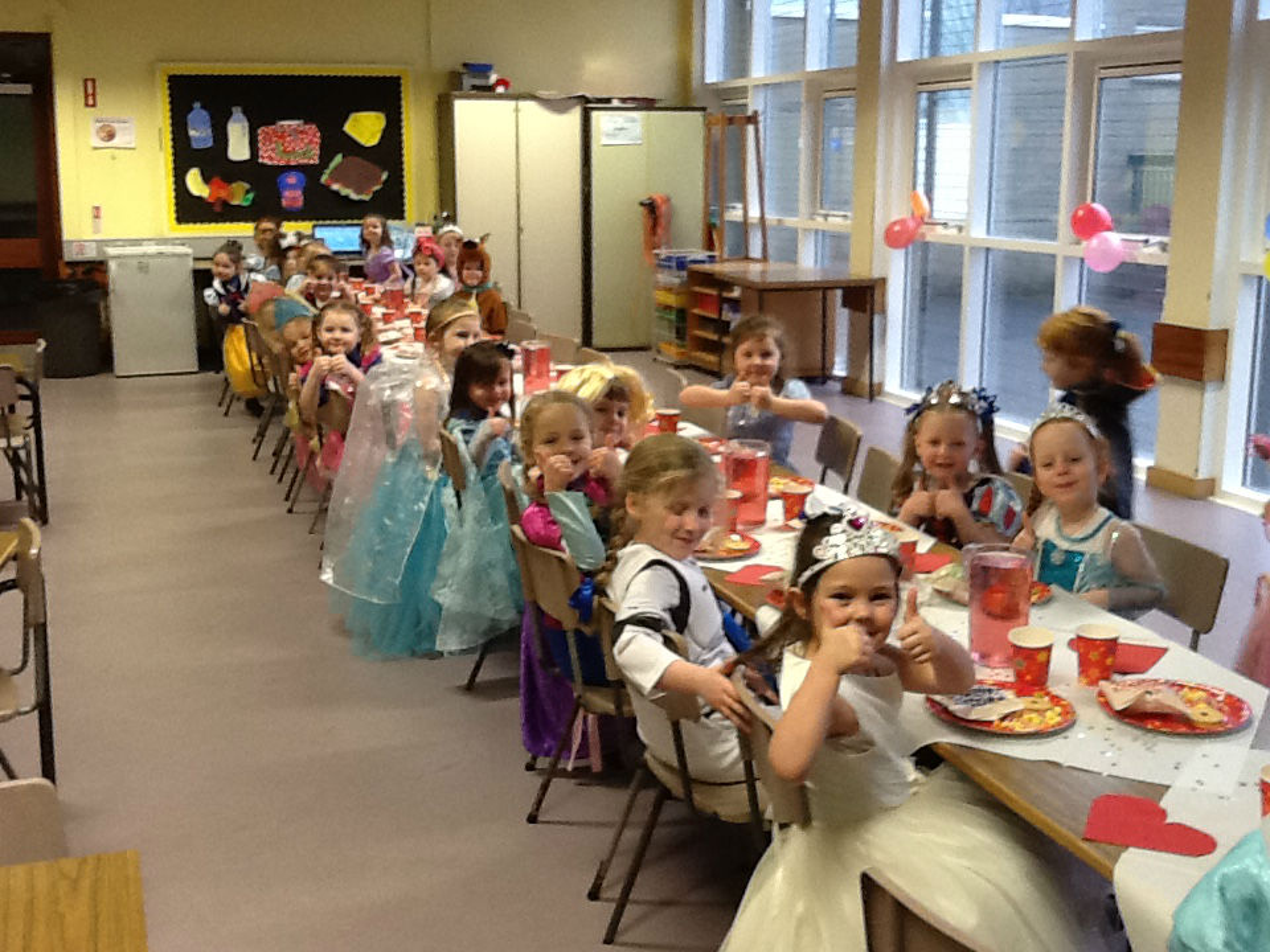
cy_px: 476
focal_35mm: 44
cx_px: 635
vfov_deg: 32.9
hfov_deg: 42.9
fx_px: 1614
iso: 80
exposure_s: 1/30
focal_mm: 2.03
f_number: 2.4
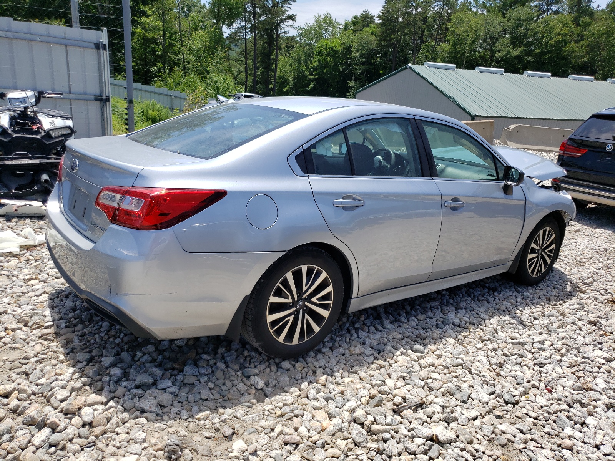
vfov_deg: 53.1
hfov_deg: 67.3
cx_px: 308
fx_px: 462
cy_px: 230
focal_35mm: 26
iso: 50
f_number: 1.5
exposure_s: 1/3333
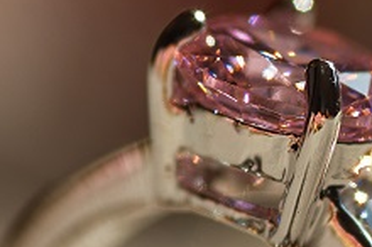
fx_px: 5892
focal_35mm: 571
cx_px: 365
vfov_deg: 2.4
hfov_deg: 3.6
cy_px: 195
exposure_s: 1/1000
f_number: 3.5
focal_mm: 105
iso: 200
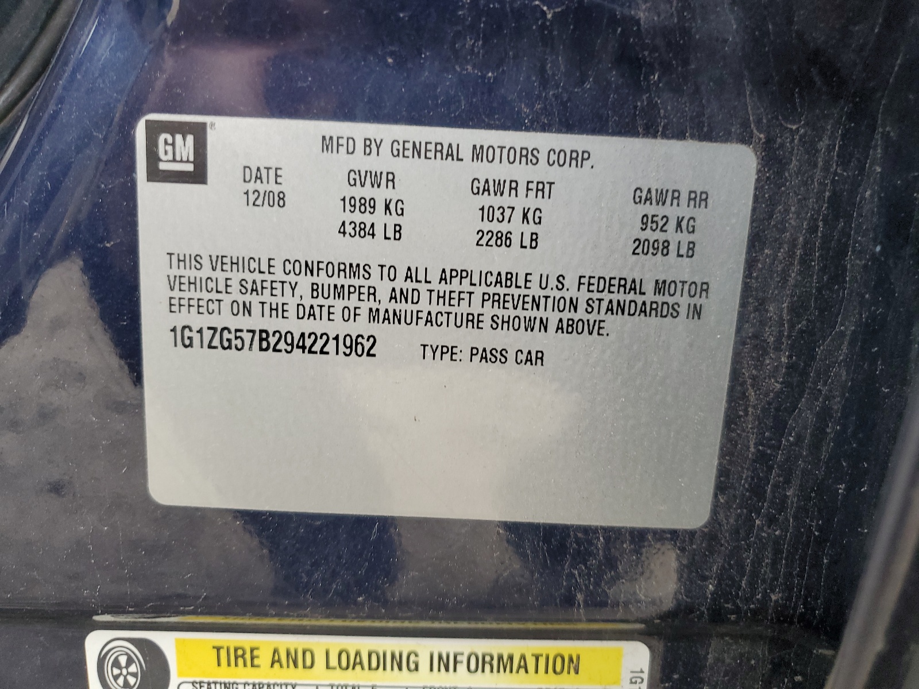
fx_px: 690
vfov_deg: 53.1
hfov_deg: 67.3
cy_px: 344
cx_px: 460
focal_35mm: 26
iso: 70
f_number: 1.5
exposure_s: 1/120
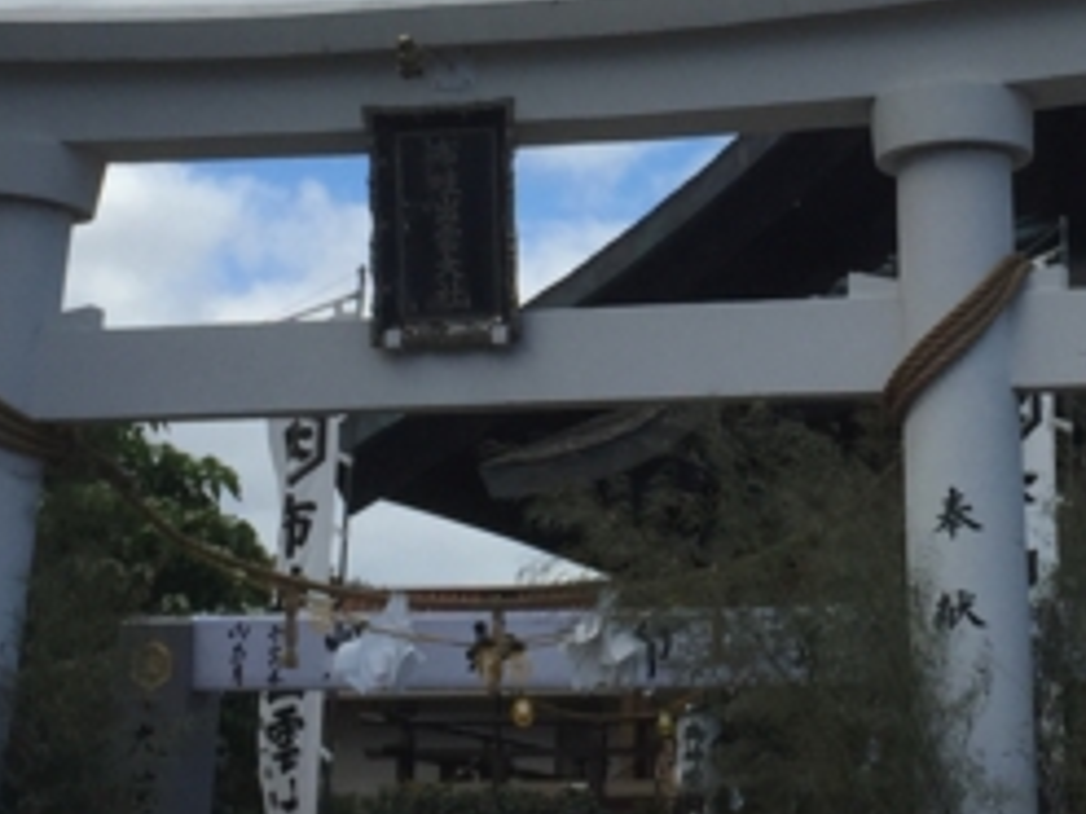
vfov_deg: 15.5
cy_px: 53
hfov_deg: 20.6
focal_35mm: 94
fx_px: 2948
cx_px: 862
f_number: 2.2
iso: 32
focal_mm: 4.15
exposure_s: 1/2475
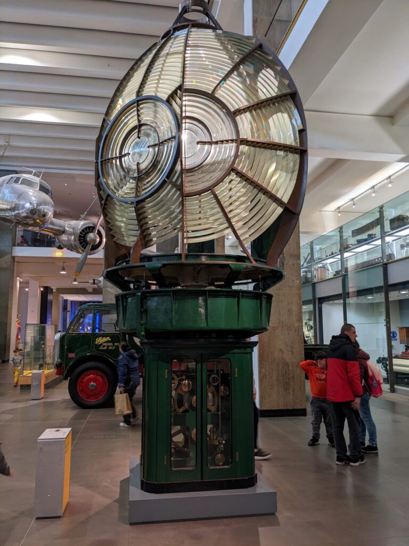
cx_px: 204
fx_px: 425
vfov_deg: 65.3
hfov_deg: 51.4
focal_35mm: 27
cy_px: 273
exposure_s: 1/25
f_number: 1.73
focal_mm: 4.38
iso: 120
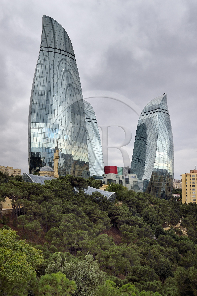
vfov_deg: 48.5
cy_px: 148
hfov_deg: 33.4
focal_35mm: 40
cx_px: 98
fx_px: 329
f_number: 14
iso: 400
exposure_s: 1/125
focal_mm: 40
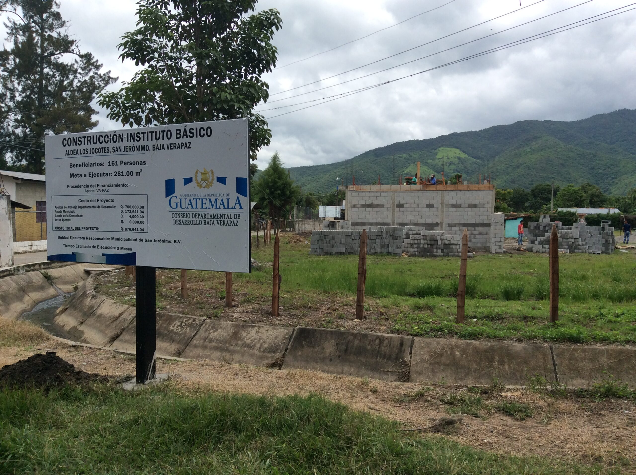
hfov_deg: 56.9
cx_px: 318
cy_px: 238
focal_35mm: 32
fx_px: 587
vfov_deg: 44.1
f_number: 2.4
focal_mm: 3.3
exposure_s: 1/1466
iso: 32
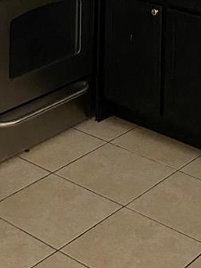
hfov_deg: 16.2
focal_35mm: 91
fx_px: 705
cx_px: 66
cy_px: -124
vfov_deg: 19.1
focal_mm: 4.25
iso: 640
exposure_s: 1/31
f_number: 1.8
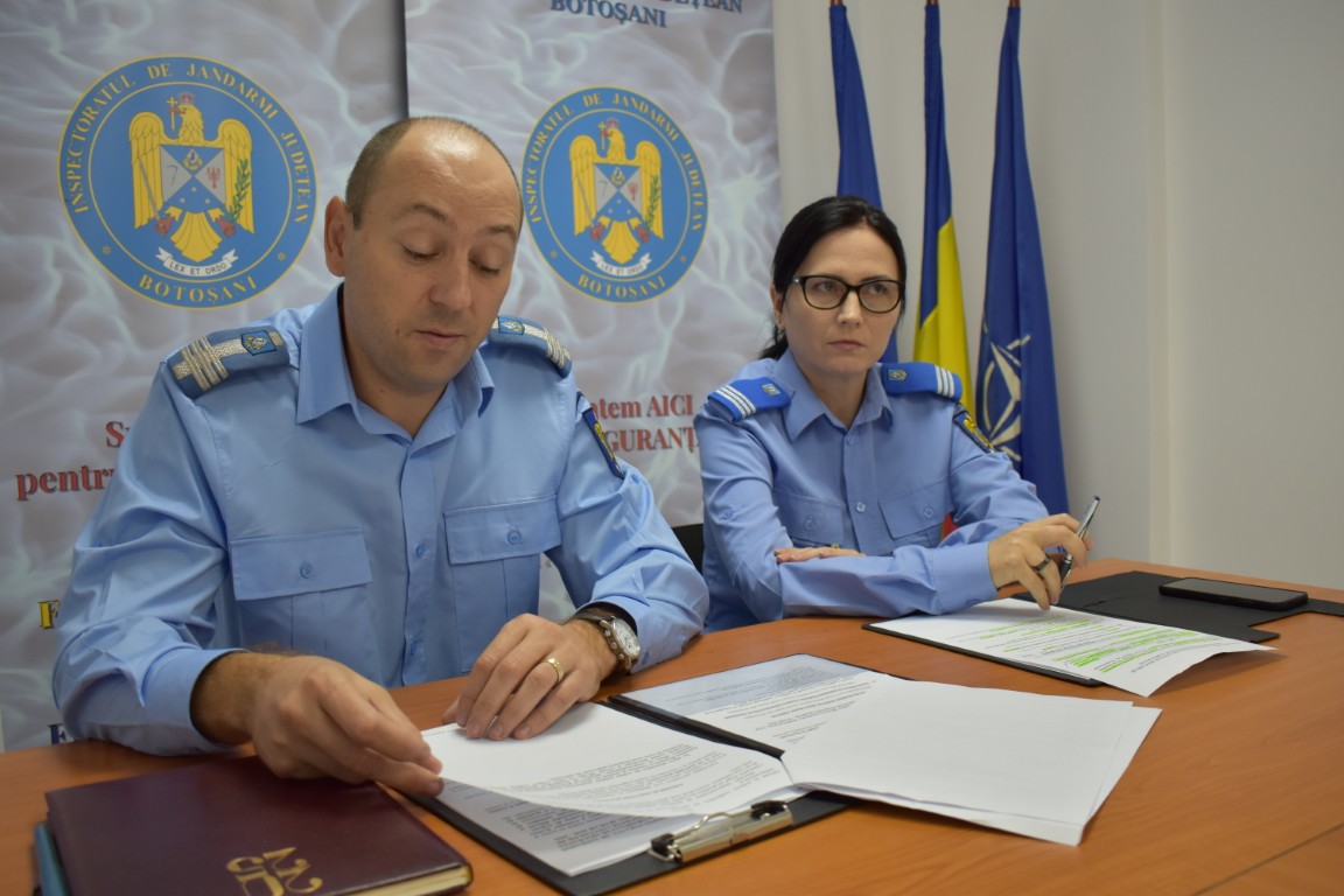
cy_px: 448
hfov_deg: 57.2
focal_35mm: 33
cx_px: 672
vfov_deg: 40.0
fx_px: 1232
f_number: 4
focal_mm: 22
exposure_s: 1/60
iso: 400
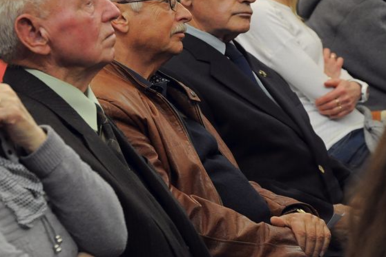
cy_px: 89
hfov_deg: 10.6
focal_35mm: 194
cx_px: 134
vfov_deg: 7.1
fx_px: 2078
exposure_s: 1/60
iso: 2000
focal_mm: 85
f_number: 5.6
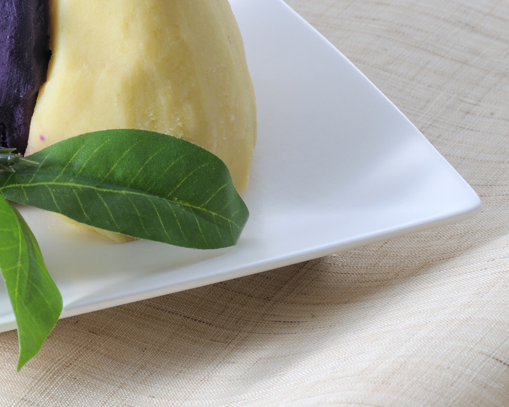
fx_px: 8467
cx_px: 46
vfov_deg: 2.8
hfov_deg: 3.4
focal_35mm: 562
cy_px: 86
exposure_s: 1/80
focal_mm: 200
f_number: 11
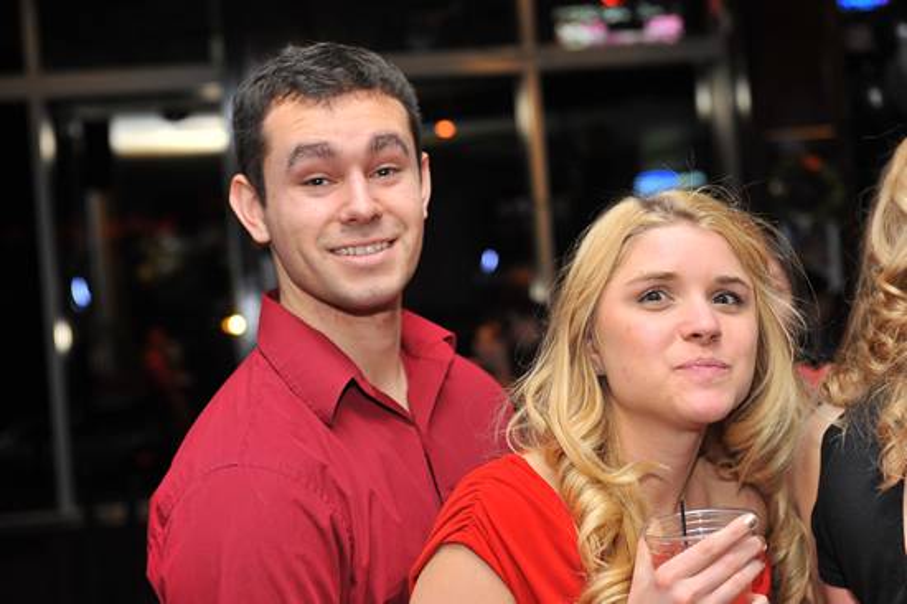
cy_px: 302
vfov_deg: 20.6
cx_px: 454
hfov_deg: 30.5
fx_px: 1662
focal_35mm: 66
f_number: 5
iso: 800
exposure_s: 1/100
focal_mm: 66
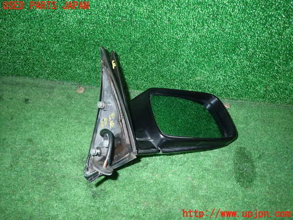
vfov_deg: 54.9
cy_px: 110
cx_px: 146
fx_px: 212
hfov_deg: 69.4
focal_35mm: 25
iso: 800
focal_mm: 4.5
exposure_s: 1/30
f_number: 5.6
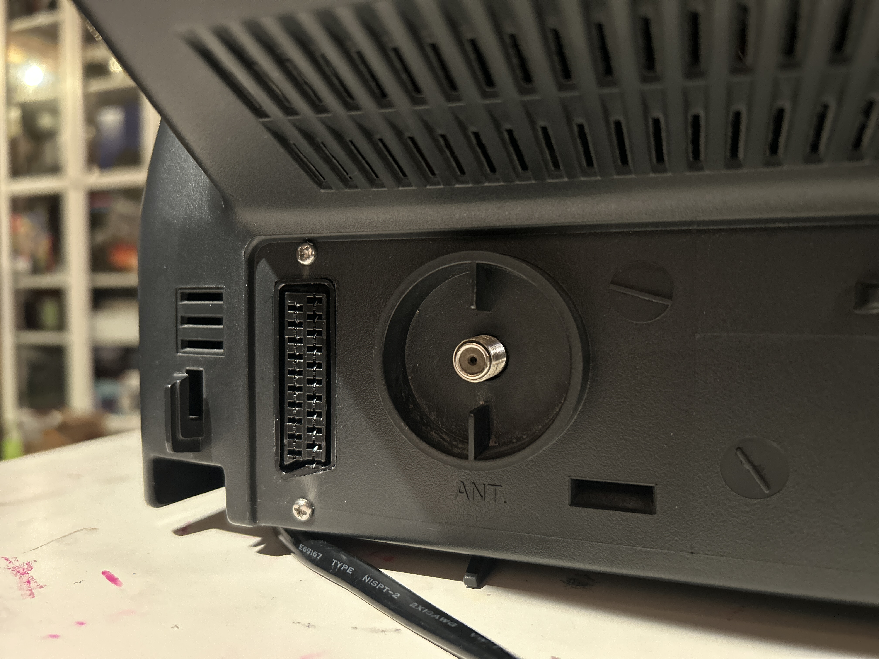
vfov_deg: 53.1
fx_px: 660
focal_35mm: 26
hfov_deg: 67.3
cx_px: 440
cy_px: 330
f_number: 1.5
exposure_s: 1/30
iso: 800
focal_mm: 5.7
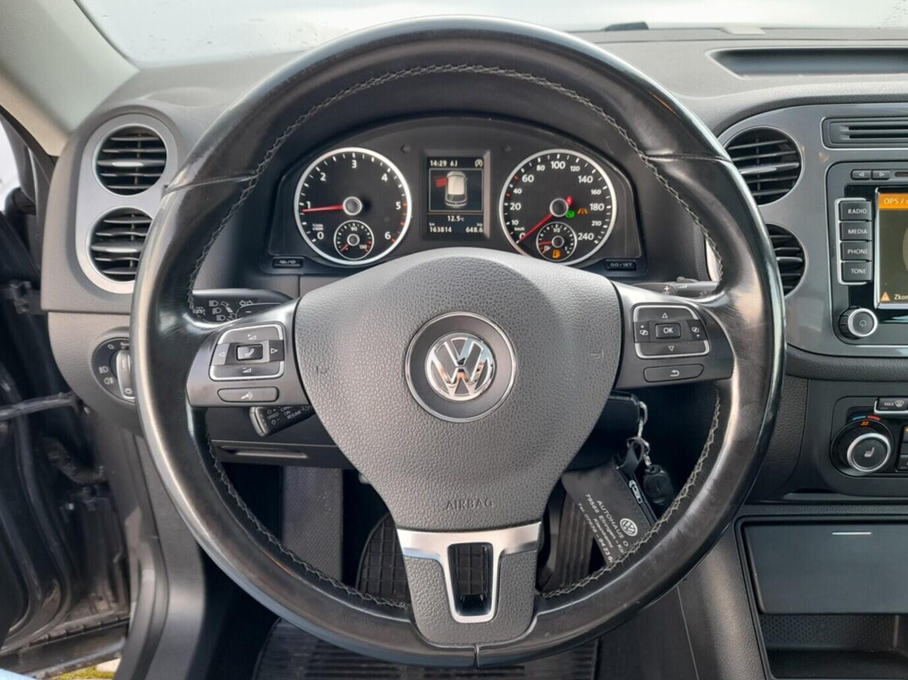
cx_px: 463
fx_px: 682
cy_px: 327
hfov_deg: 67.3
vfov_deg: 53.0
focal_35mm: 26
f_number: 2
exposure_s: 1/50
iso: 64
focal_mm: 4.6
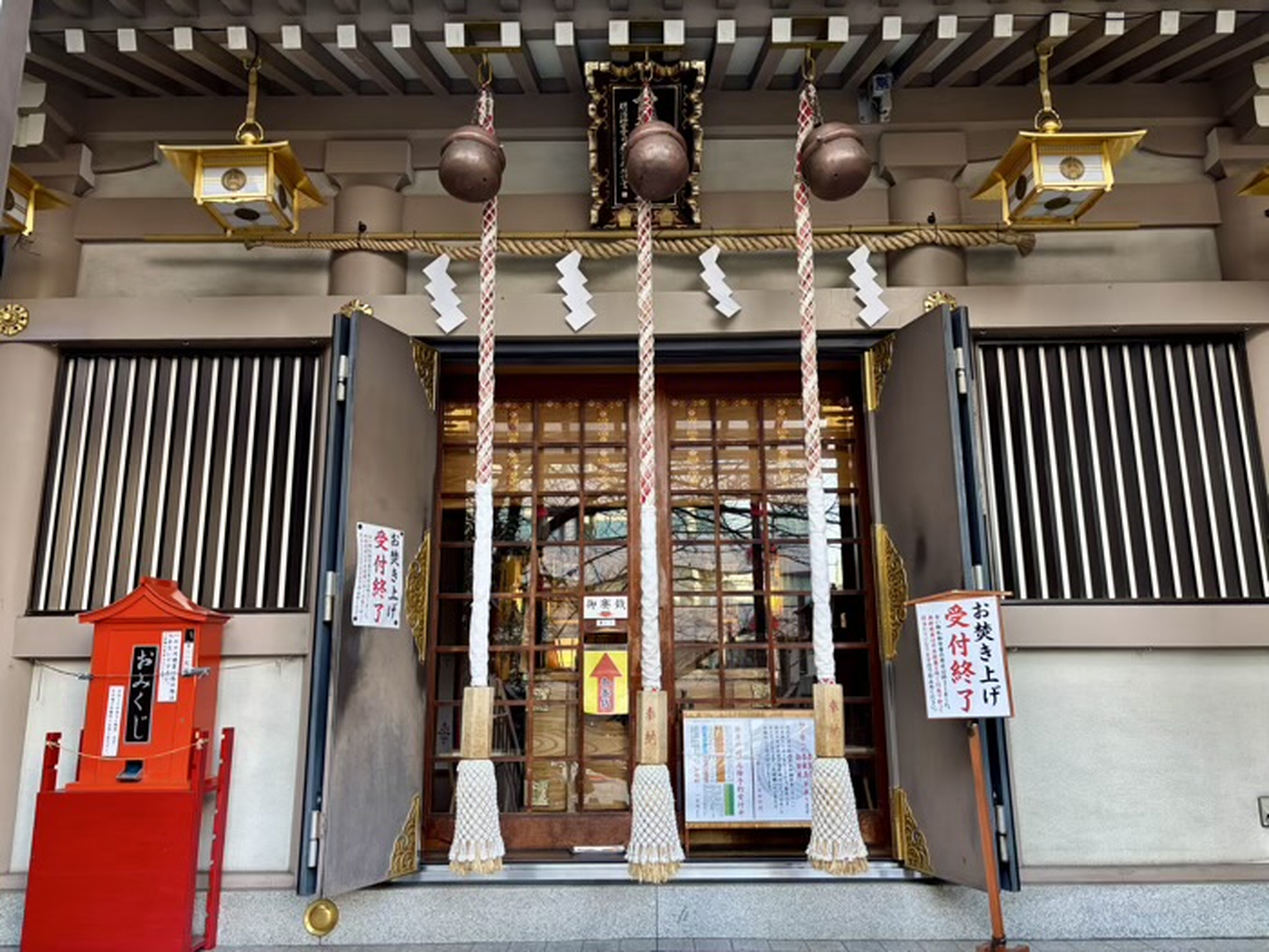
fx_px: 953
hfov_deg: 67.3
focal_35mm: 26
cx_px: 634
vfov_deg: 53.1
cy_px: 476
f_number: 1.6
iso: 125
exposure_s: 1/121
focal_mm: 5.96
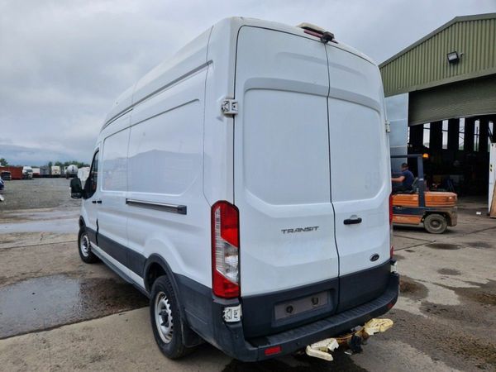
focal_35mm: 23
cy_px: 186
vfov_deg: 58.9
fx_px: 330
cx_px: 248
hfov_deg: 73.9
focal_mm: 5.4
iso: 50
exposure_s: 1/704
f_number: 1.8
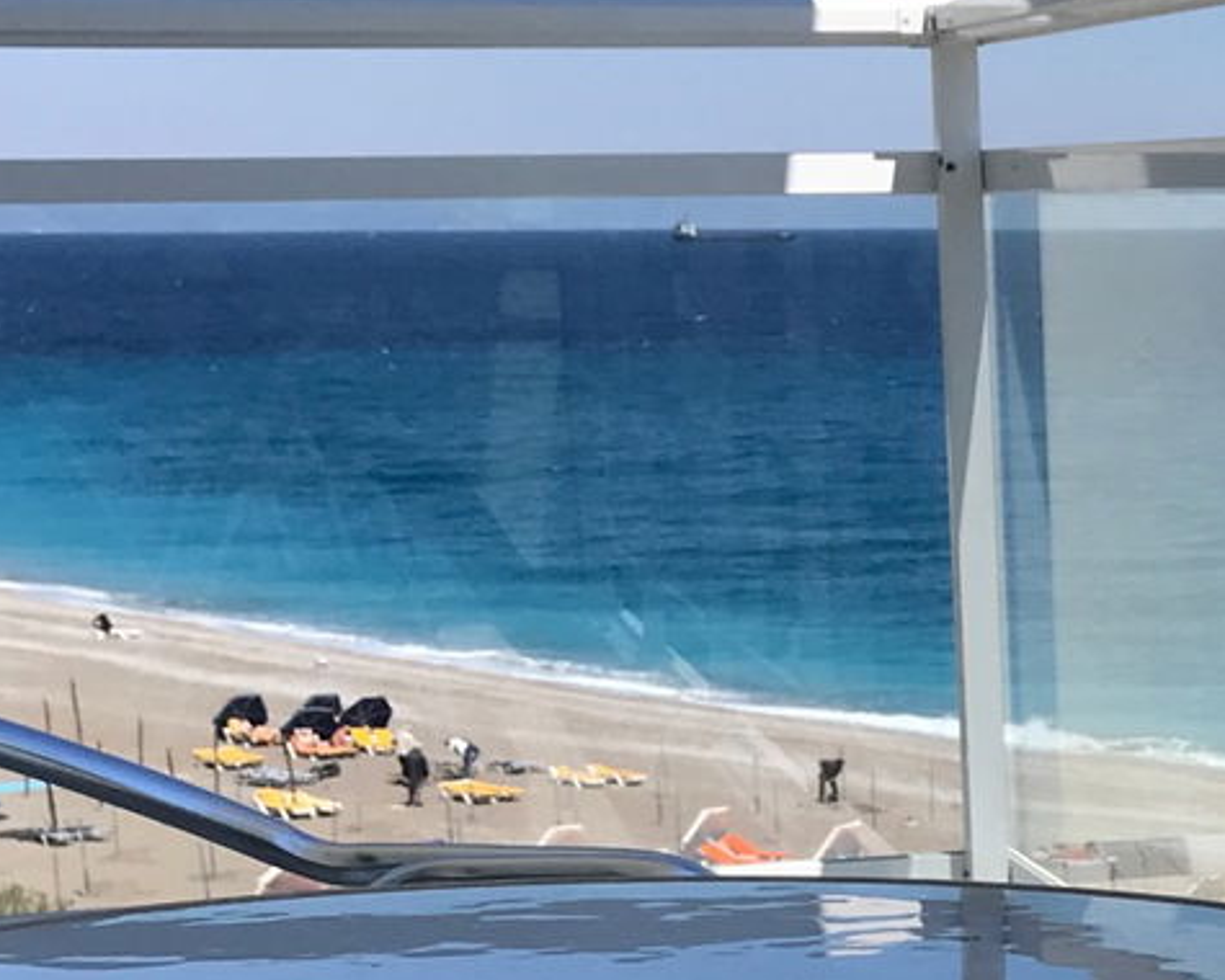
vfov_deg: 15.8
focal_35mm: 92
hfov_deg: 19.9
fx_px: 3335
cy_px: 1302
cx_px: 1362
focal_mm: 3.99
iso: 20
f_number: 1.8
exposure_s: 1/3300
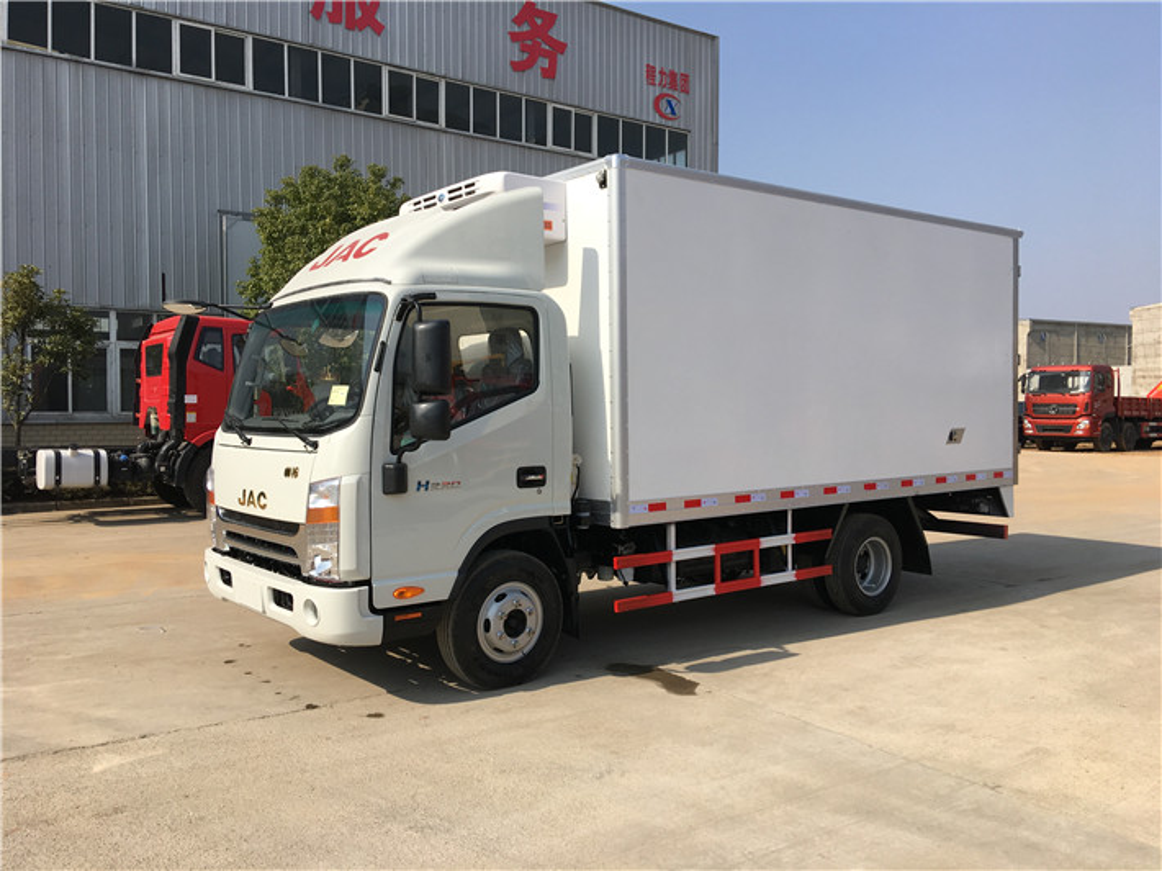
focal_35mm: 29
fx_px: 973
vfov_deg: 48.2
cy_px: 436
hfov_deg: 61.7
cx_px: 581
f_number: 2.2
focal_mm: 4.15
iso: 25
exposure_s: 1/1538
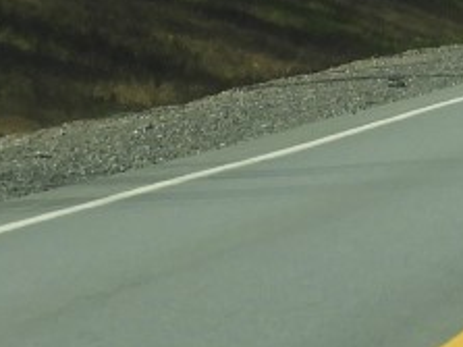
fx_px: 10801
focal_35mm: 808
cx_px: 972
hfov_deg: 2.4
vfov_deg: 1.8
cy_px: -455
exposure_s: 1/640
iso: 100
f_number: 5
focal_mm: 22.4
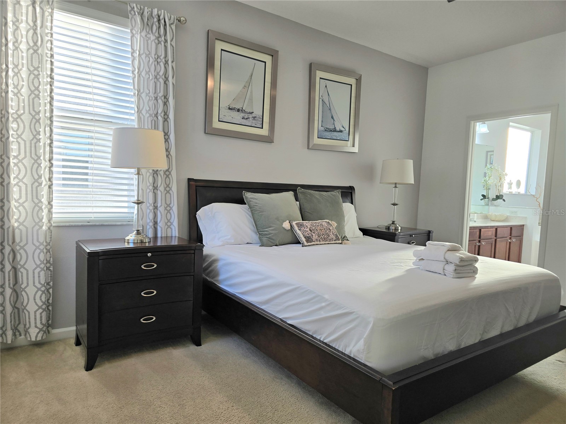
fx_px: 376
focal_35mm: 23
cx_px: 283
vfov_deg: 58.9
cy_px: 212
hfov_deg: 73.9
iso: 50
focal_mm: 6.3
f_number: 1.7
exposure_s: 1/120
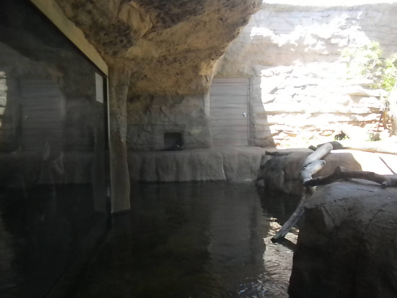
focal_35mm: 38
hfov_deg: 49.0
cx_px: 201
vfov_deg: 37.7
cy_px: 147
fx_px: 436
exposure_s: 1/395
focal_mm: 6.6
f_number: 3.5
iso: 640
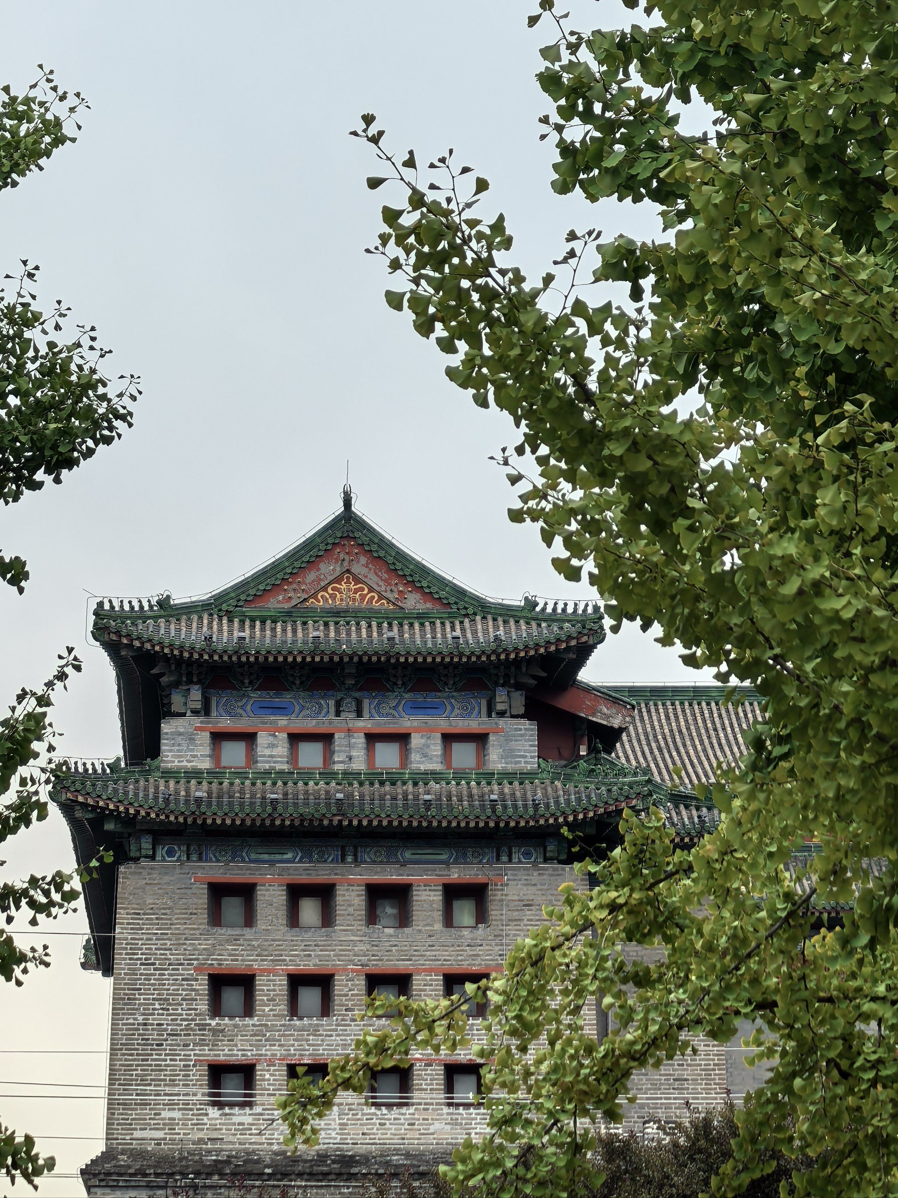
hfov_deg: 10.4
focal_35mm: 143
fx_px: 4947
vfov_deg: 13.8
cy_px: 599
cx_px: 449
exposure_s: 1/109
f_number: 2.1
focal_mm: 15
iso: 50
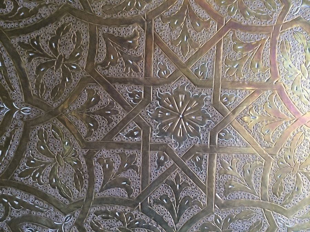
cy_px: 116
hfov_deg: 60.0
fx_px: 269
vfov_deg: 46.8
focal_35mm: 30
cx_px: 155
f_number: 2.2
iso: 160
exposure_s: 1/30
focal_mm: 4.12
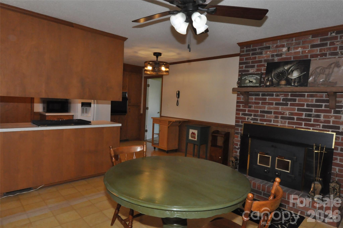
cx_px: 172
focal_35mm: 22
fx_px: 214
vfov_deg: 56.0
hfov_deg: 77.4
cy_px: 114
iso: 2000
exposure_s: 1/60
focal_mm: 15
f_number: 7.1
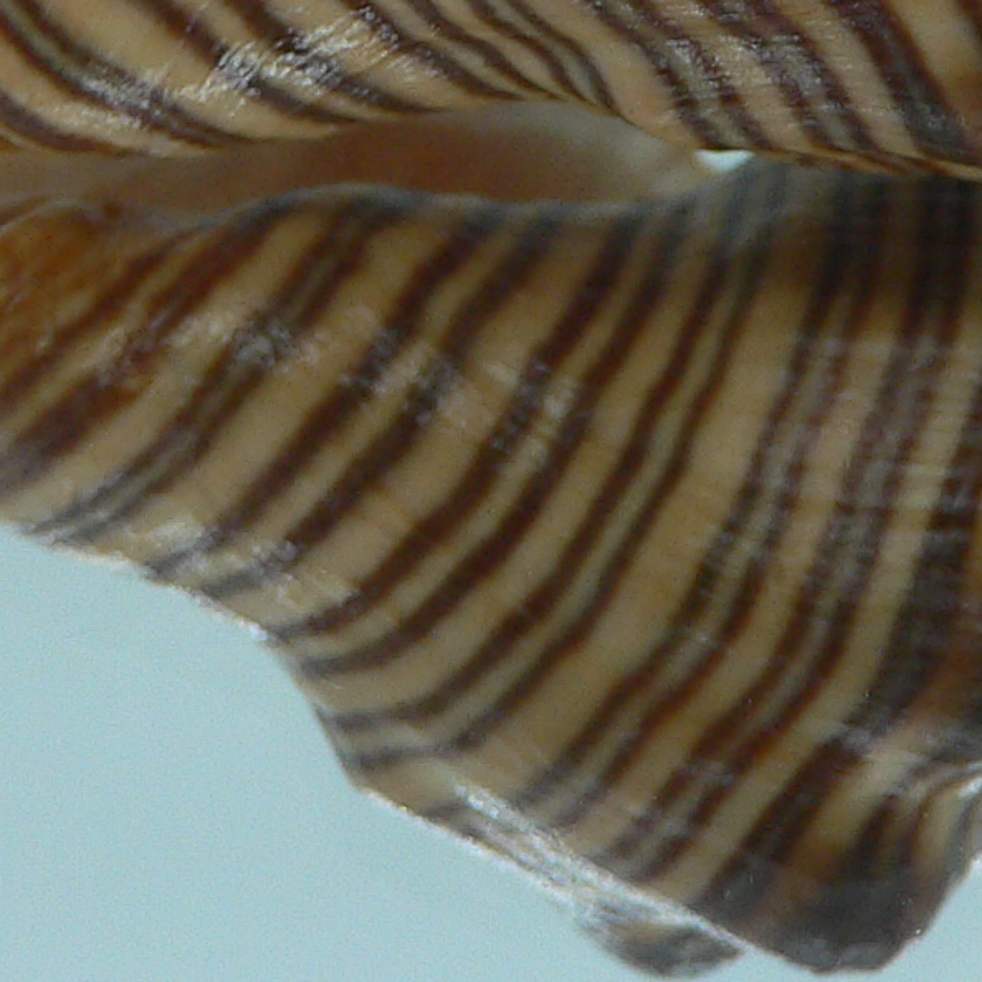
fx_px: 3370
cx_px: 774
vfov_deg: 15.8
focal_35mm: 105
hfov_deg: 16.5
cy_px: -256
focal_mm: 4.6
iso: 100
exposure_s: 1/60
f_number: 2.8
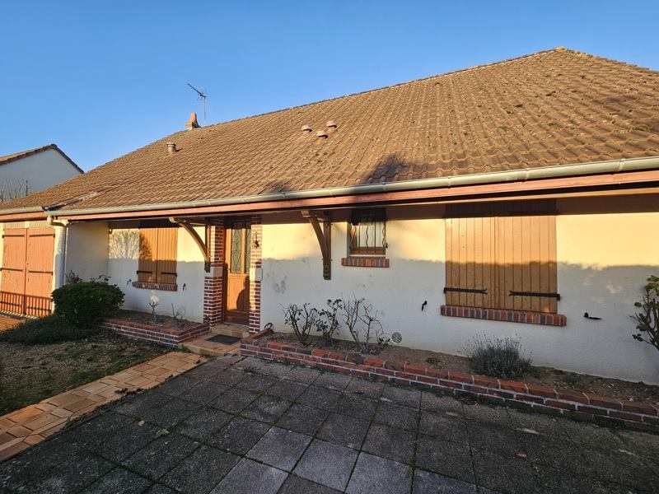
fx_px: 247
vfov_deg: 89.9
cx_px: 330
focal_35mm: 13
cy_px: 247
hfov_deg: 106.2
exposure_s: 1/490
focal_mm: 2.2
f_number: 2.2
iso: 50
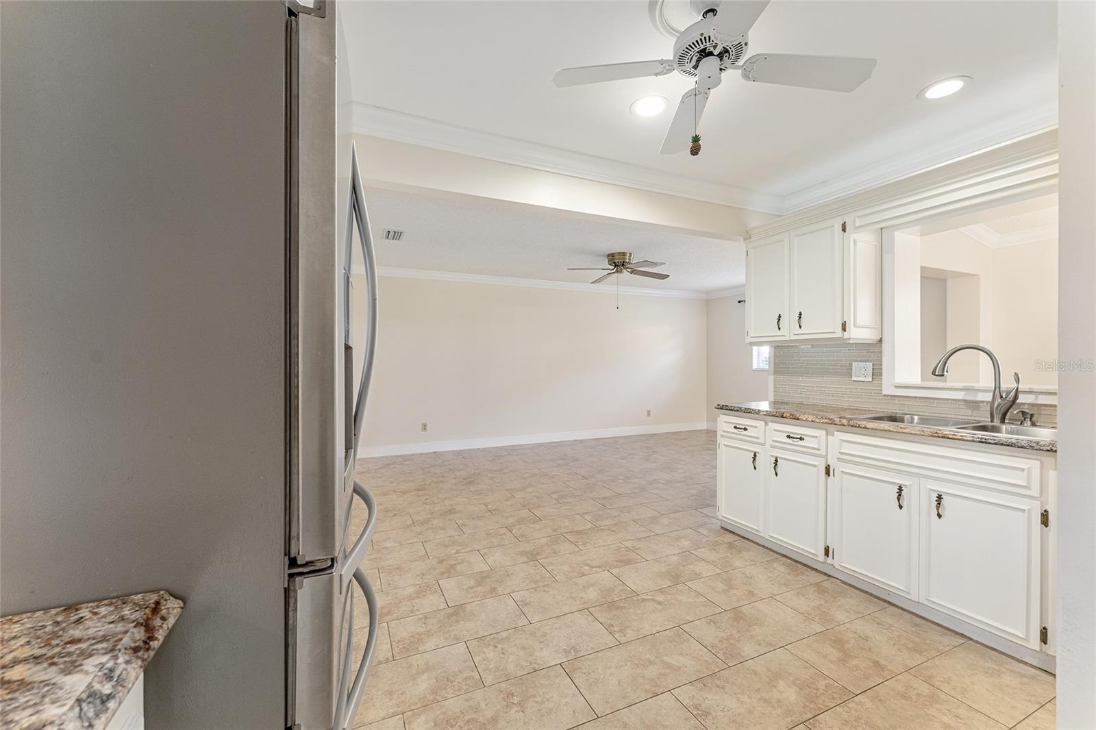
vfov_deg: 81.2
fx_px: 426
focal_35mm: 14
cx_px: 548
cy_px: 365
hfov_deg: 104.3
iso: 400
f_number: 7.1
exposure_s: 1/6
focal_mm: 14
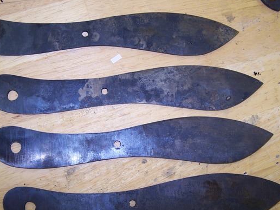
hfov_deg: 40.4
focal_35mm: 47
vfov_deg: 30.9
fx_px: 380
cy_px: 117
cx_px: 140
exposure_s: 1/60
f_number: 2.8
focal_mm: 6.3
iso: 80
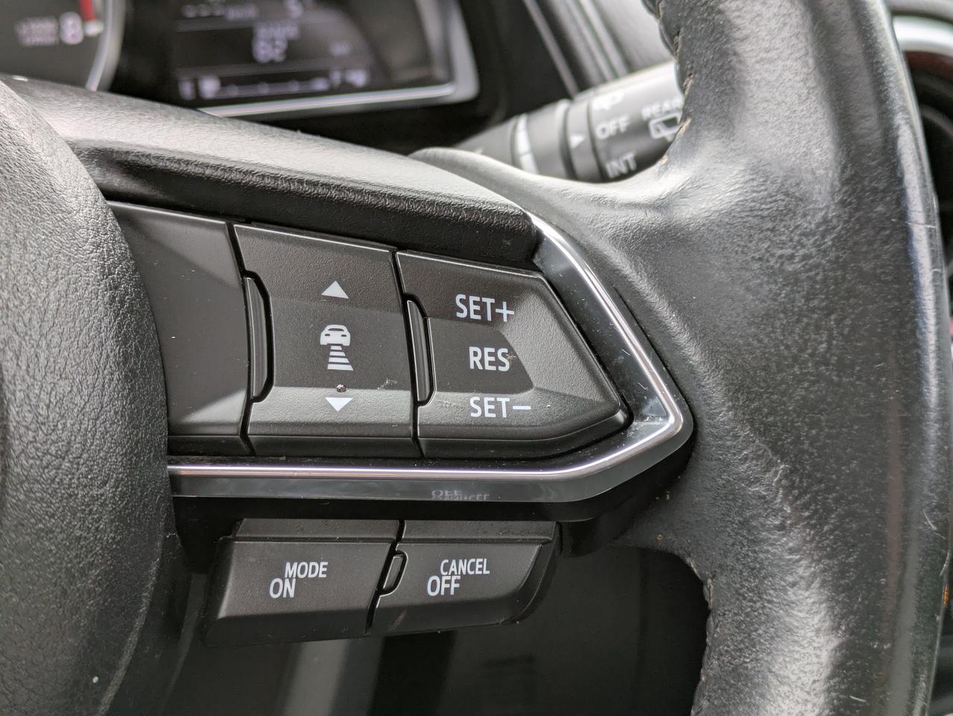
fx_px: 1404
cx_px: 476
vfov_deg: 28.6
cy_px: 358
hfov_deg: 37.5
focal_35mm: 51
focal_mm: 5.43
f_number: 1.89
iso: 76
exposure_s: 1/100
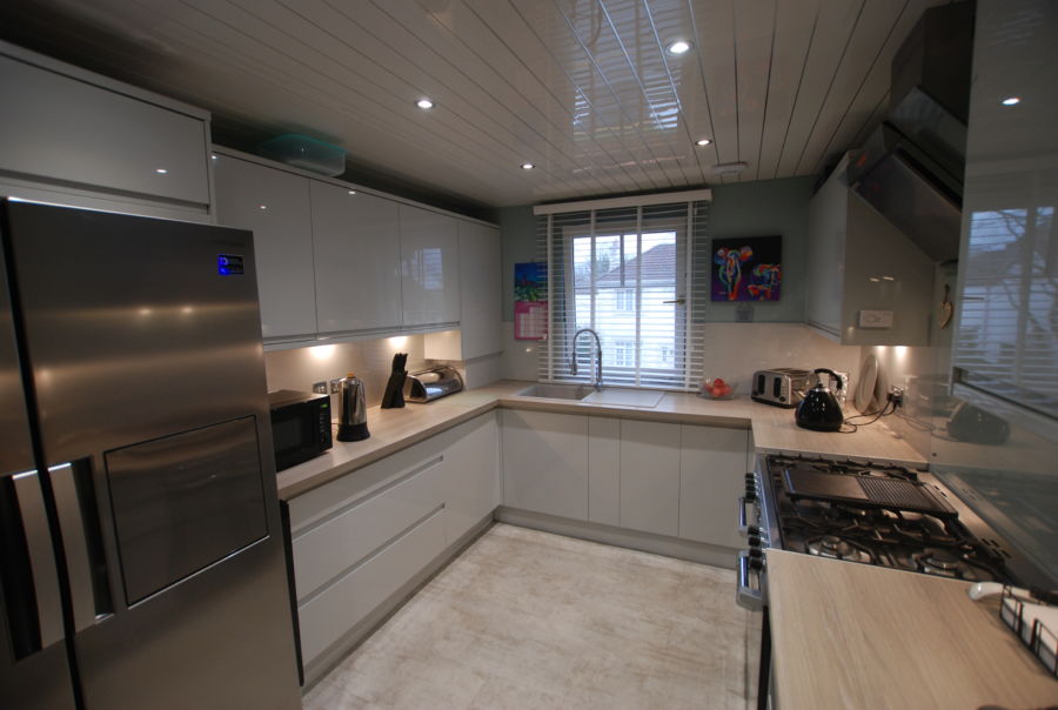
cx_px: 529
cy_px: 355
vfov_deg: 77.6
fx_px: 442
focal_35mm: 15
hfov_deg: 100.3
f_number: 3.5
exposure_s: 1/30
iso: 320
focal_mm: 10
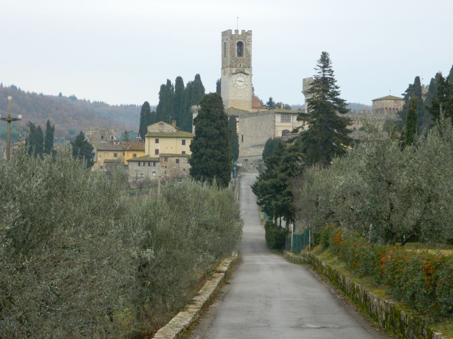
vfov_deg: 11.5
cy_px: 170
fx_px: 1688
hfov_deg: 15.3
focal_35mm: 129
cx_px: 226
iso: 100
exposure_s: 1/60
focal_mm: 23.2
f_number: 4.7
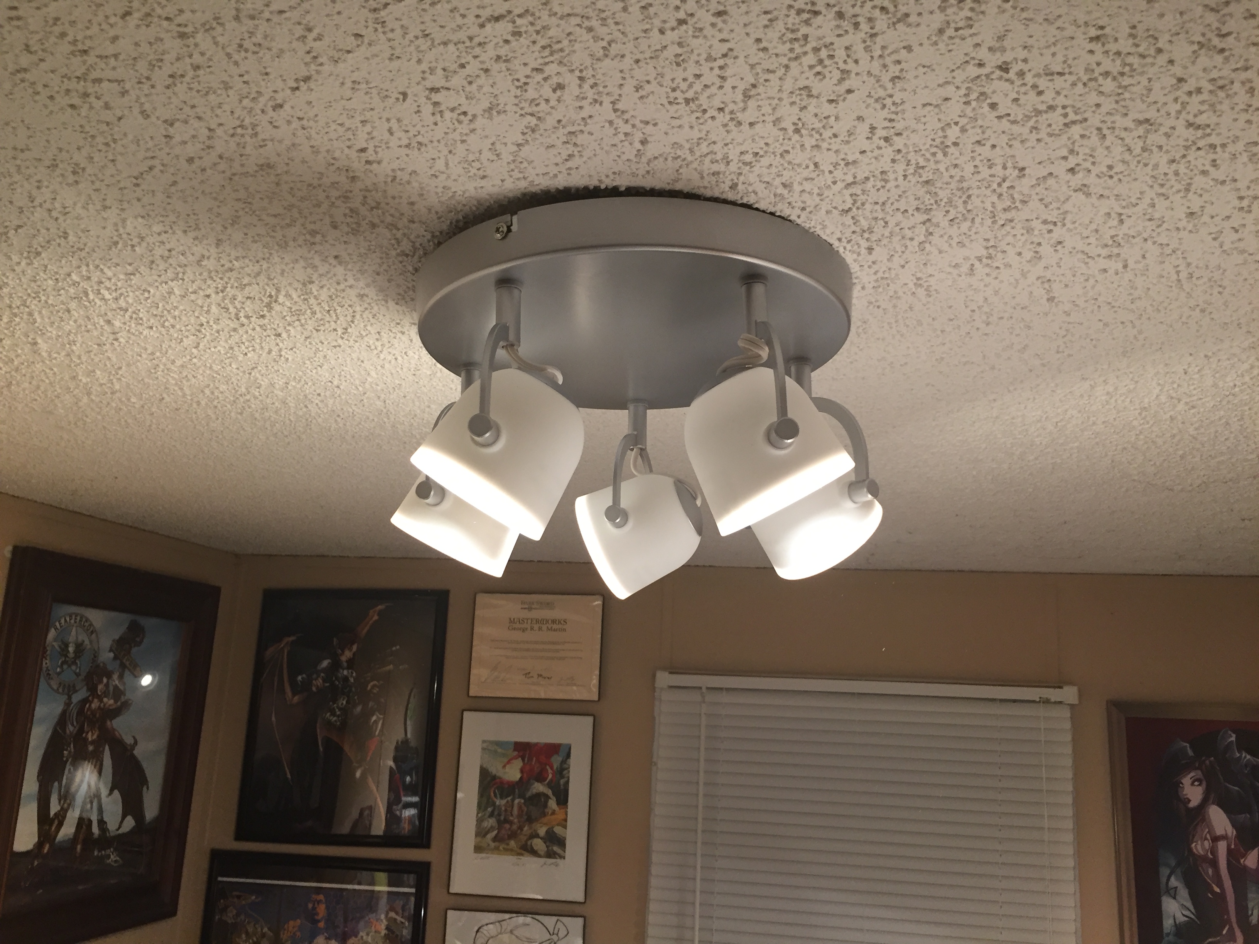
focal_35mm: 29
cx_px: 630
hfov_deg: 61.7
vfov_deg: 48.2
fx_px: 1055
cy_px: 472
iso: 125
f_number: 2.2
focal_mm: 4.15
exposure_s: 1/30
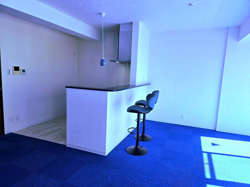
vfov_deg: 58.9
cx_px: 125
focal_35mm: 23
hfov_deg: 73.9
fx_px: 166
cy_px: 94
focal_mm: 5.4
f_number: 1.8
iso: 25
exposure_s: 1/182
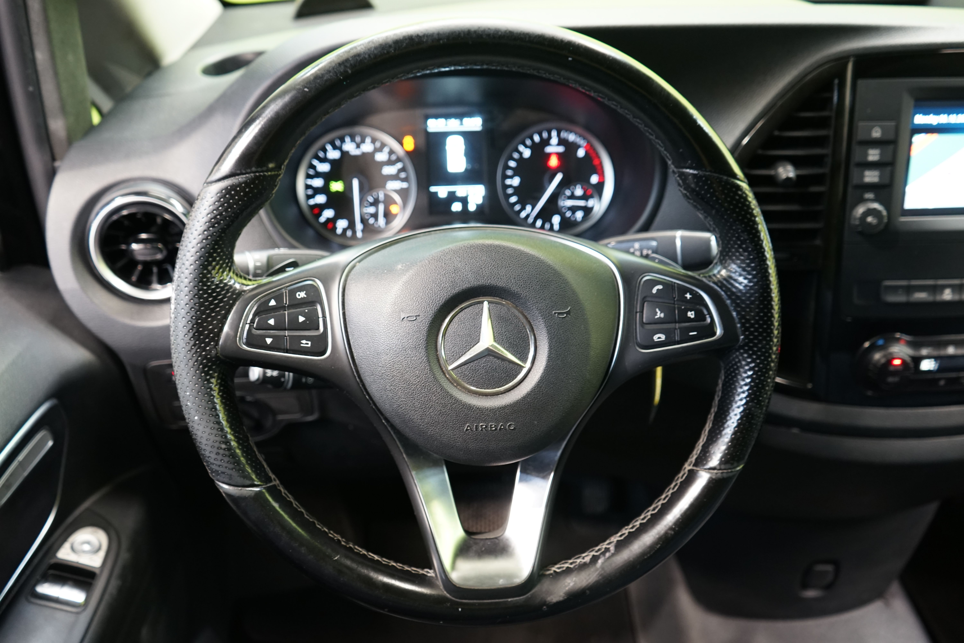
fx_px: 857
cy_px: 322
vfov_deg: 41.1
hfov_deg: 58.7
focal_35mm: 32
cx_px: 482
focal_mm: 32
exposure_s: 1/13
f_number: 4.5
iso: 1250
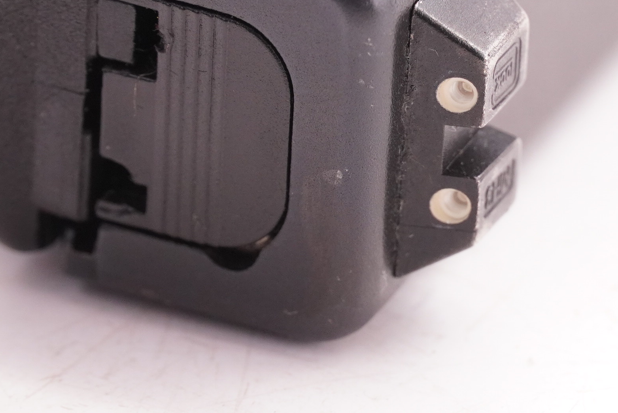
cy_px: 119
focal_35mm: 484
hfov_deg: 4.3
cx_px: 455
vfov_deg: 2.8
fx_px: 8319
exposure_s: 1/125
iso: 1000
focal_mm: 119
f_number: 5.6
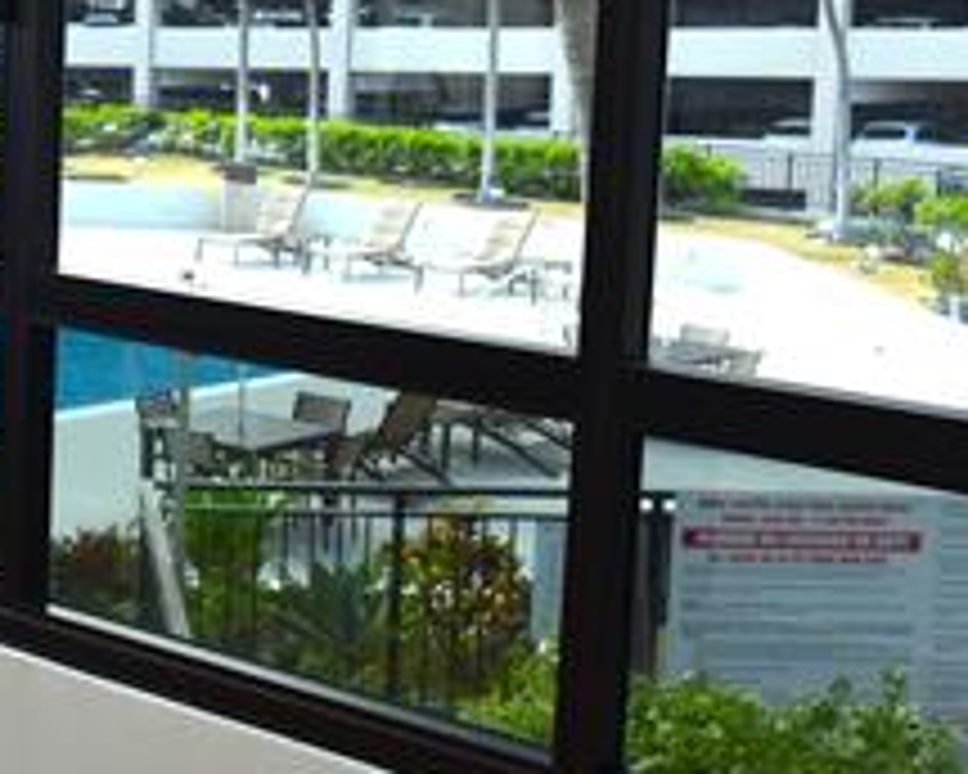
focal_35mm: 84
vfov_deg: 18.2
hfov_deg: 21.8
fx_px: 2407
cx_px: -32
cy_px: 227
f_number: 5
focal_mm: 30
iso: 400
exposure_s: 1/100
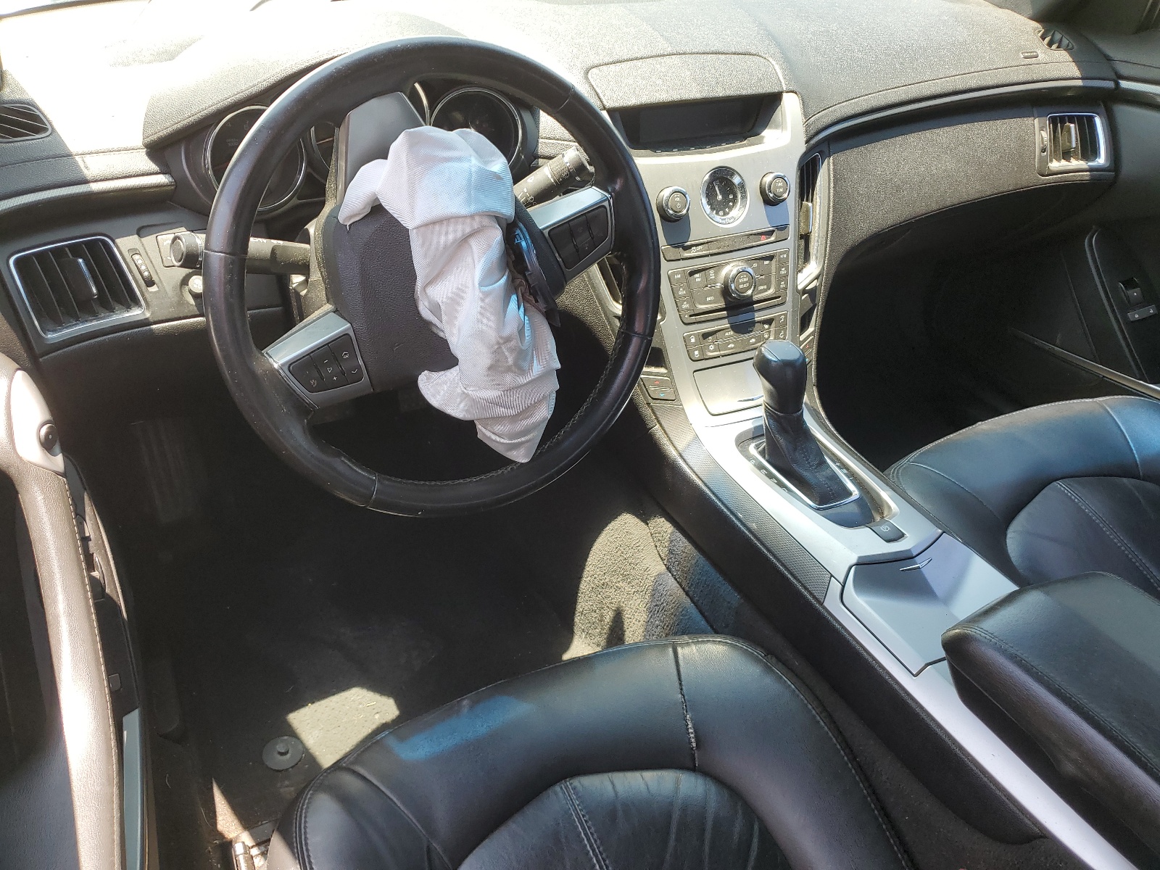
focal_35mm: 26
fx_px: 871
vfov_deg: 53.1
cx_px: 580
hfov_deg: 67.3
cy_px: 435
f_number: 1.5
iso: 50
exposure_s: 1/256
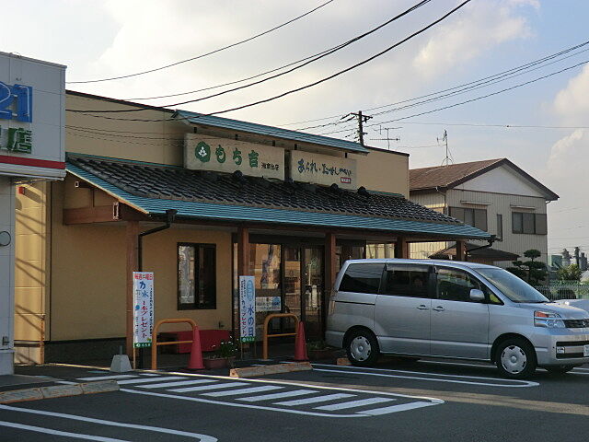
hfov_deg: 34.9
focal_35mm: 55
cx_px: 294
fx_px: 936
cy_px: 221
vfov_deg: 26.6
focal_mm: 9.8
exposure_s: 1/640
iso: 80
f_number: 4.2
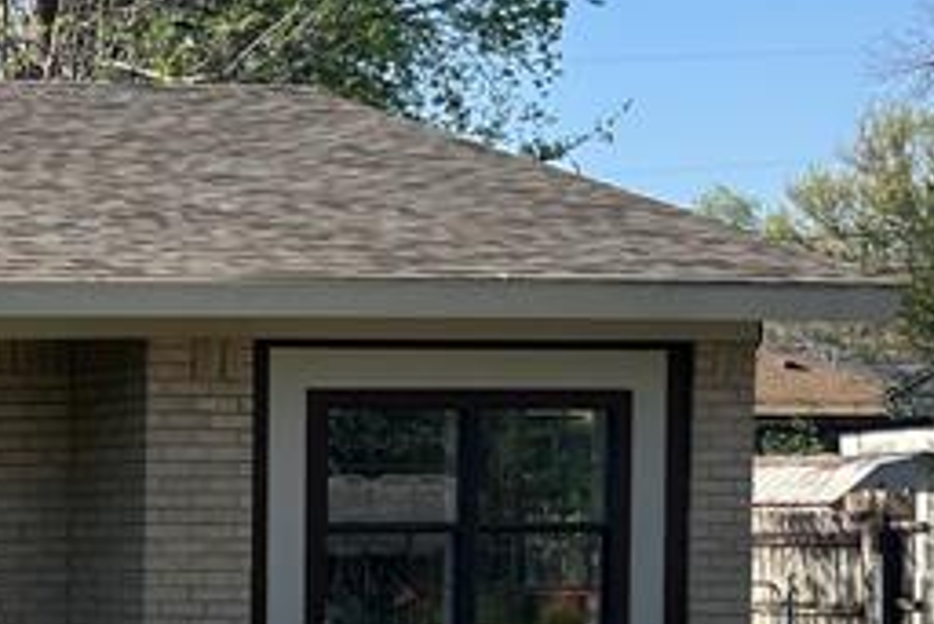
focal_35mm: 108
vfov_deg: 12.5
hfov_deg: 15.6
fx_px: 2803
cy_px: 624
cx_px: -839
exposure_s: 1/2222
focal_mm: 5.1
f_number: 1.6
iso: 50
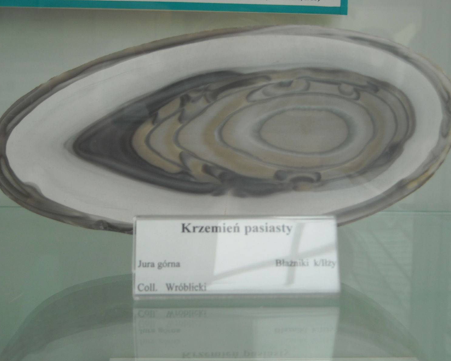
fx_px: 854
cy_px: 181
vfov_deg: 23.8
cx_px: 228
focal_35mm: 64
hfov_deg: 29.6
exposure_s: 1/24
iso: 64
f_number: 3.5
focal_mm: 9.87
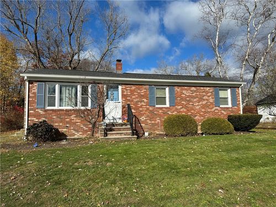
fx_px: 191
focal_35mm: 24
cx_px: 138
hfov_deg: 71.6
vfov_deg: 56.8
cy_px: 104
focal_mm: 6.86
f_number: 1.78
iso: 80
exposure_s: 1/6211
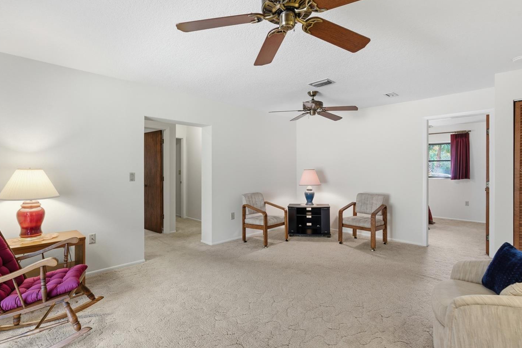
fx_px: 261
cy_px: 171
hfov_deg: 90.0
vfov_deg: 67.4
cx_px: 259
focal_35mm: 18
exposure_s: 1/30
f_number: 9
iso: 400
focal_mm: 16
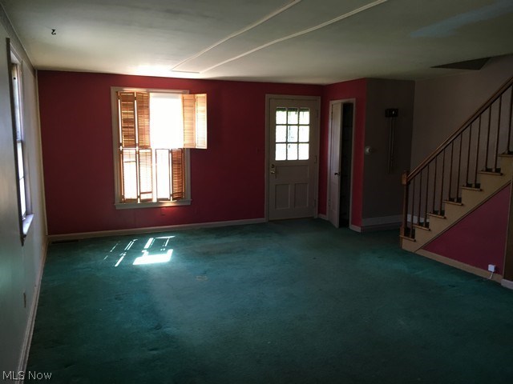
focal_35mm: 29
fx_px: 430
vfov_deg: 48.2
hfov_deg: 61.7
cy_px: 192
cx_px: 256
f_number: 2.2
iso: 100
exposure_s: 1/30
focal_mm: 4.15
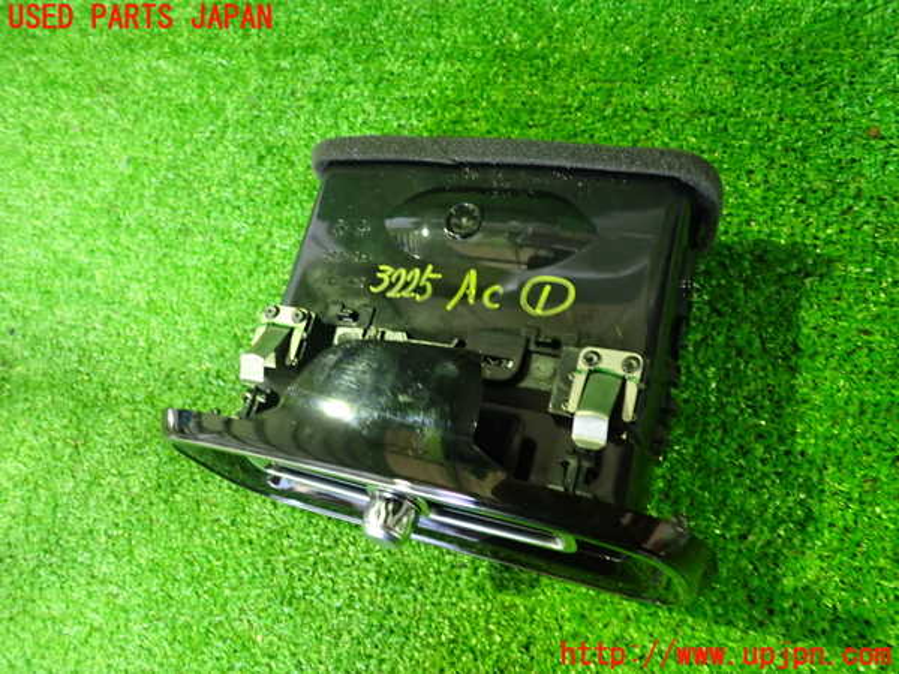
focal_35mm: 30
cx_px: 450
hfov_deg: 60.0
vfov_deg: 46.8
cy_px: 337
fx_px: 779
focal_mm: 5.4
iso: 800
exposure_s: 1/15
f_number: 2.3
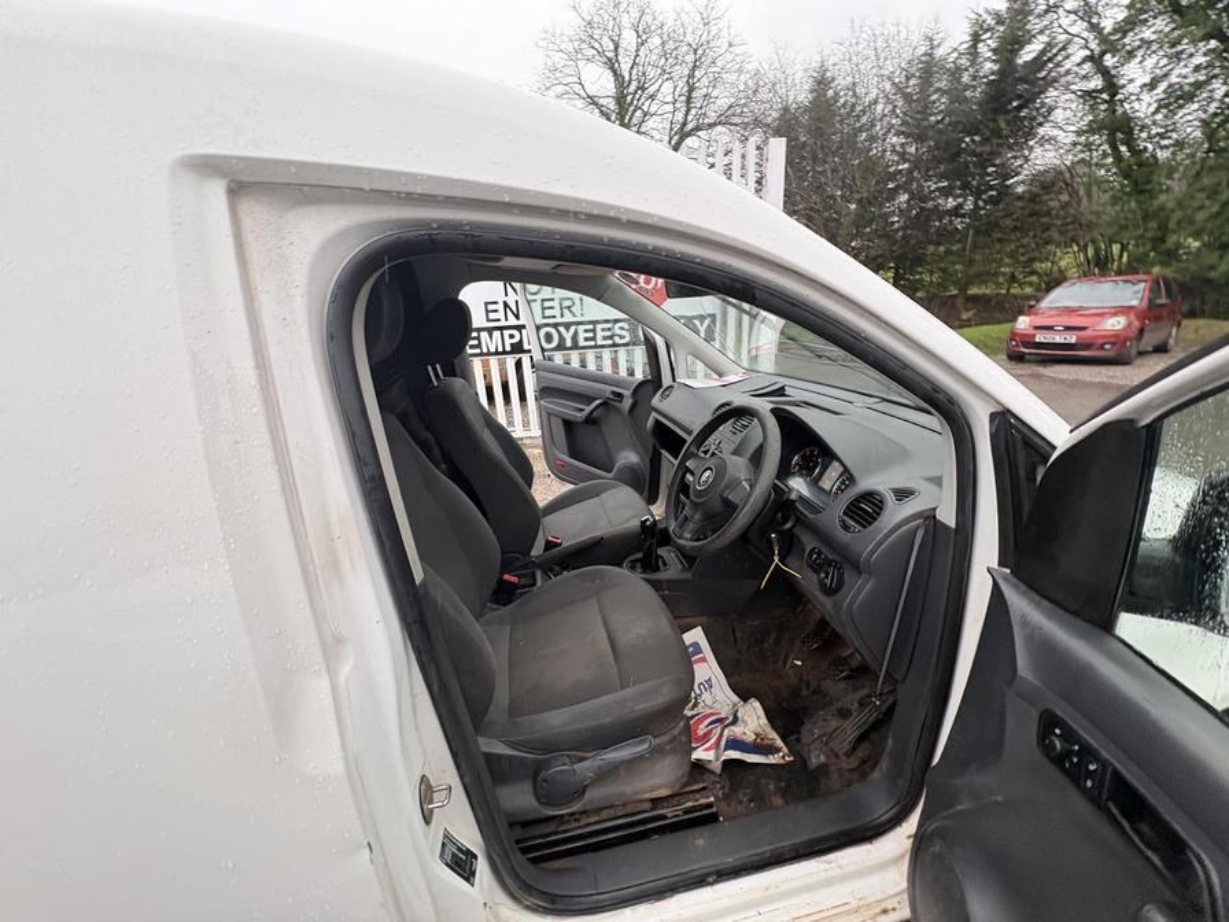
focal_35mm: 14
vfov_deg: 85.7
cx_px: 614
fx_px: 497
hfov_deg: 102.1
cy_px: 461
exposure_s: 1/99
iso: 160
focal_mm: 2.22
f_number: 2.2
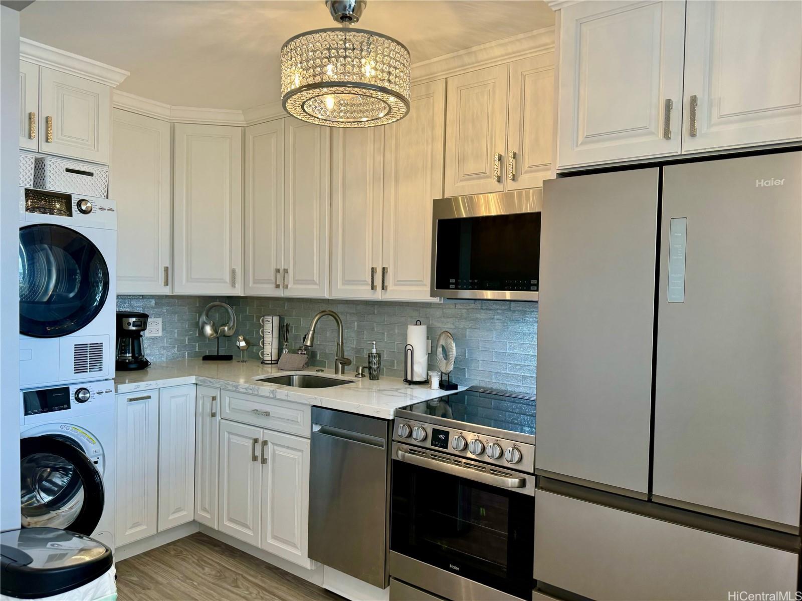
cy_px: 300
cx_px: 401
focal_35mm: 24
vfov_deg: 56.8
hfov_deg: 71.6
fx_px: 556
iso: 160
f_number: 1.78
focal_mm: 6.76
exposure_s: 1/120
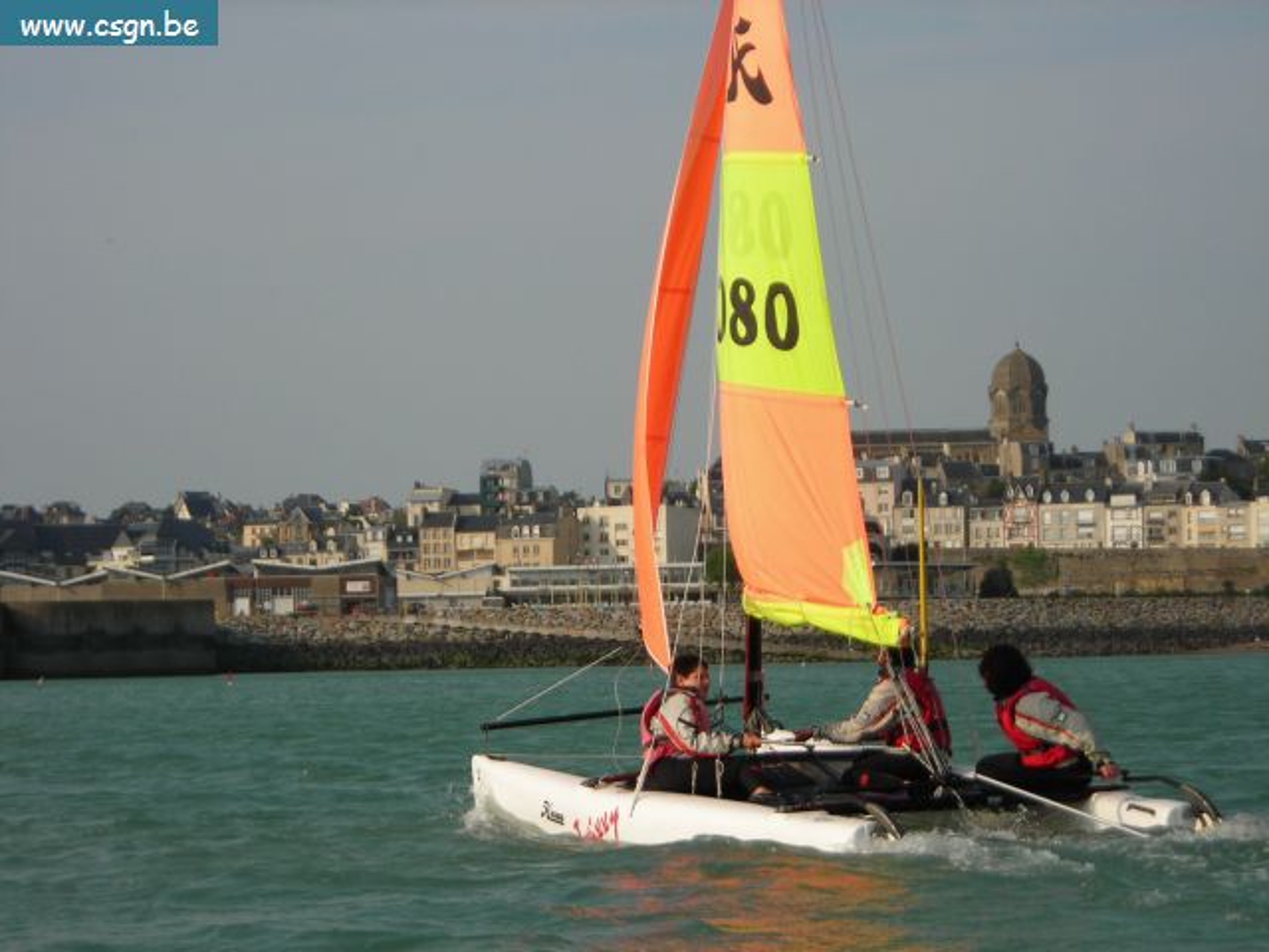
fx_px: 3776
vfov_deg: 14.4
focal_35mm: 103
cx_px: 634
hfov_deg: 19.1
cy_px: 476
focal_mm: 17
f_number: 4.9
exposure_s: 1/442
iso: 50
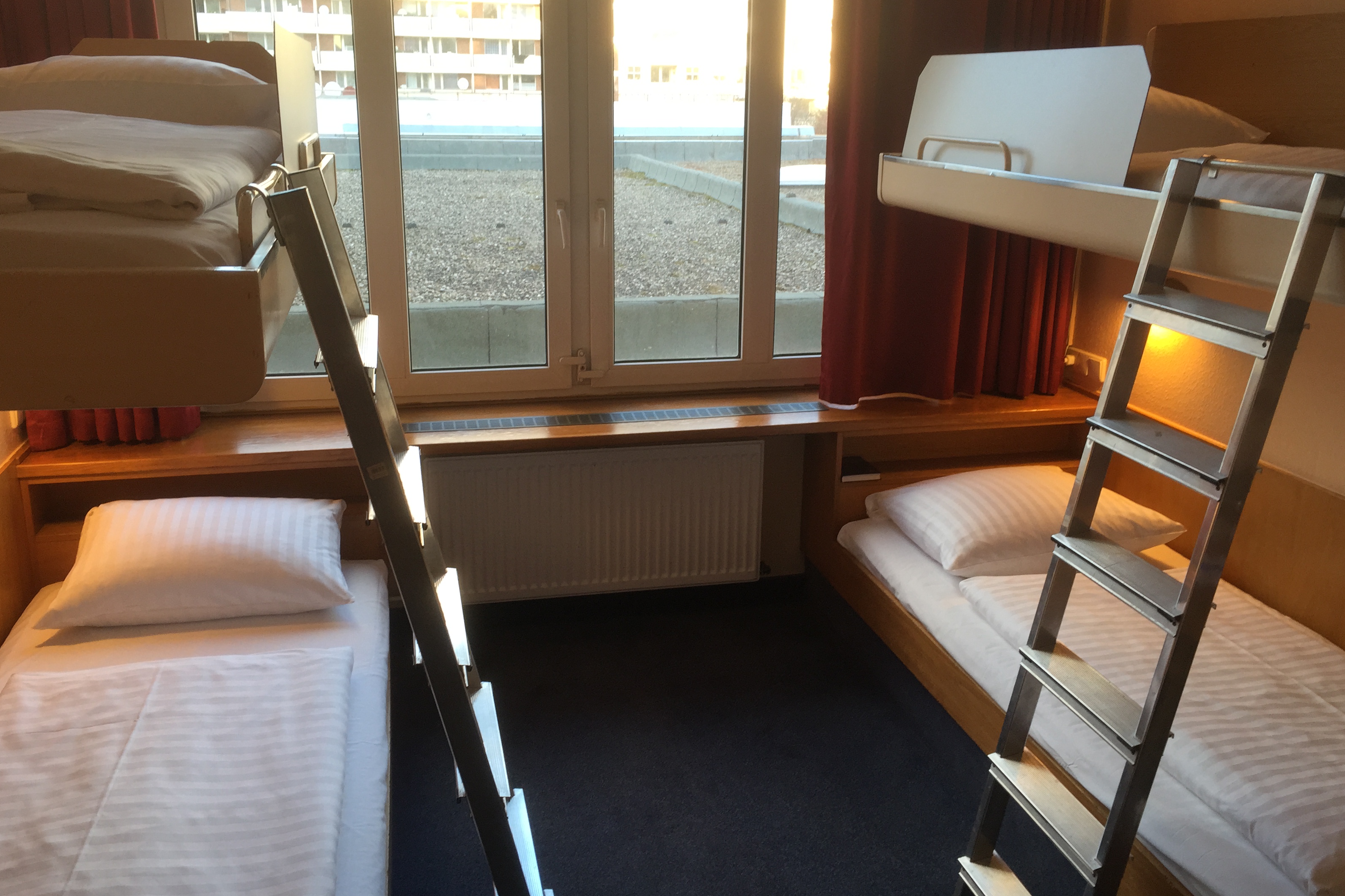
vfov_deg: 42.3
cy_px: 441
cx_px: 670
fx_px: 1158
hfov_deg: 60.3
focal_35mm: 31
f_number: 2.2
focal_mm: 4.15
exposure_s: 1/50
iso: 40
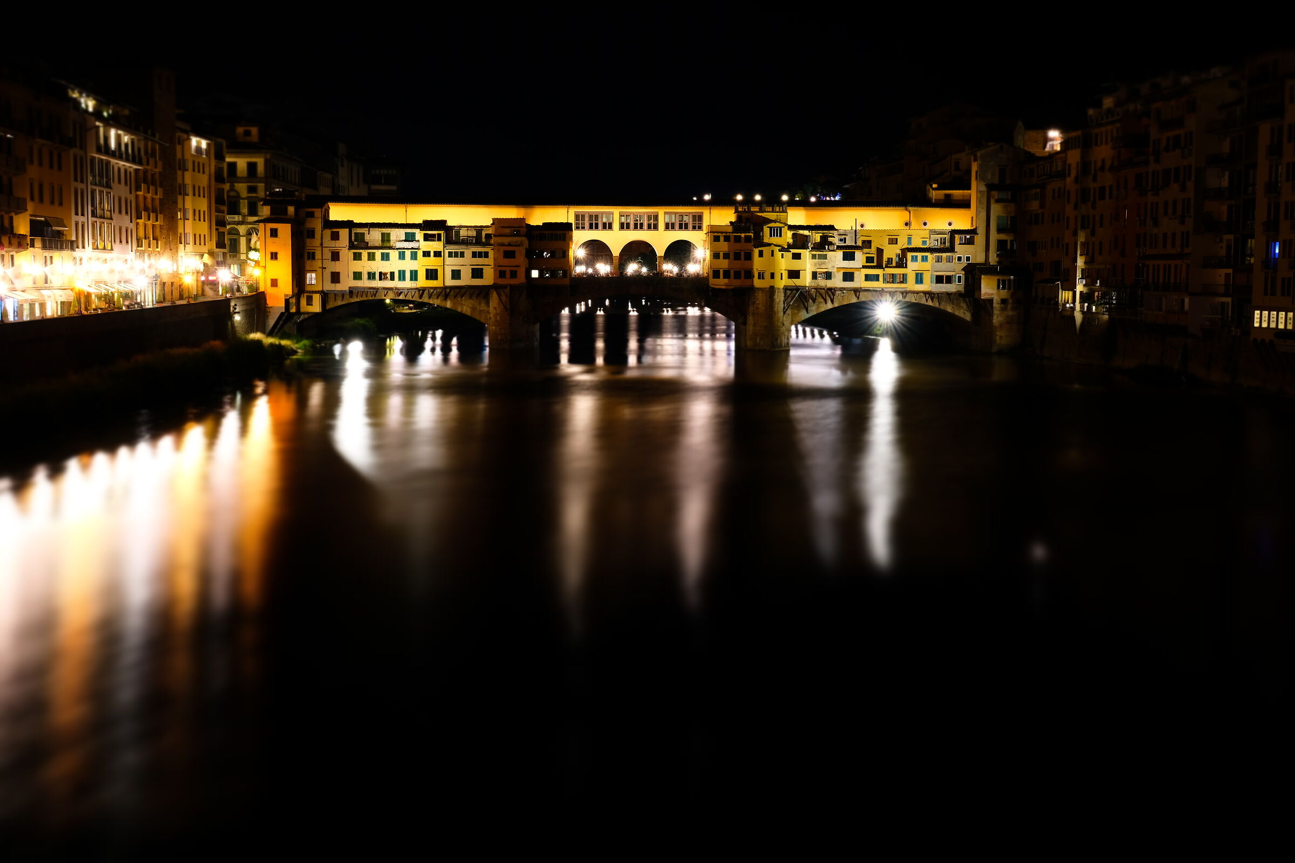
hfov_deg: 41.9
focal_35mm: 47
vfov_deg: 28.6
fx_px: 1691
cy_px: 432
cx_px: 648
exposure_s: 10
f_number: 11
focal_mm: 31.5
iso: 200
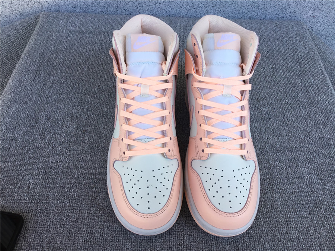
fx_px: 300
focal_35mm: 31
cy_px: 126
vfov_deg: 45.4
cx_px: 168
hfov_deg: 58.4
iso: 25
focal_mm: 3.3
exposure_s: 1/326
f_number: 2.4
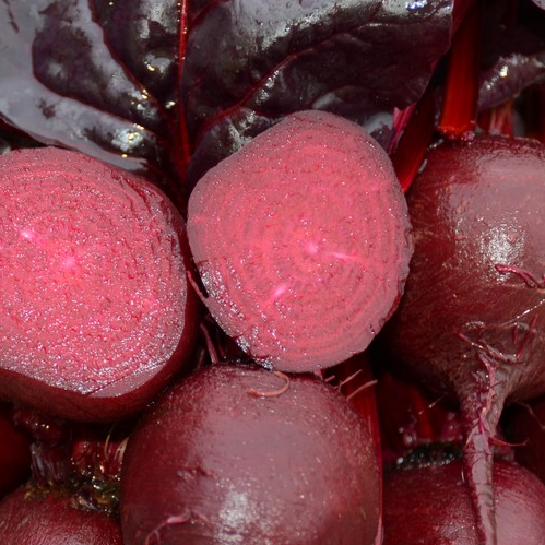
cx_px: 171
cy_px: 284
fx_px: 3349
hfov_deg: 9.3
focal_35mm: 188
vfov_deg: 9.3
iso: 100
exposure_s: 1/60
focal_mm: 72
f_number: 5.3
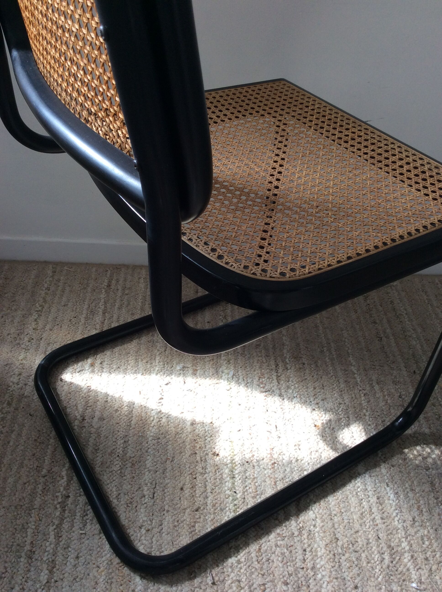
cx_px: 221
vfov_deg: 56.9
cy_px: 296
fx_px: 546
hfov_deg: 44.1
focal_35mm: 32
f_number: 2.4
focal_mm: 3.3
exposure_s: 1/33
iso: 32
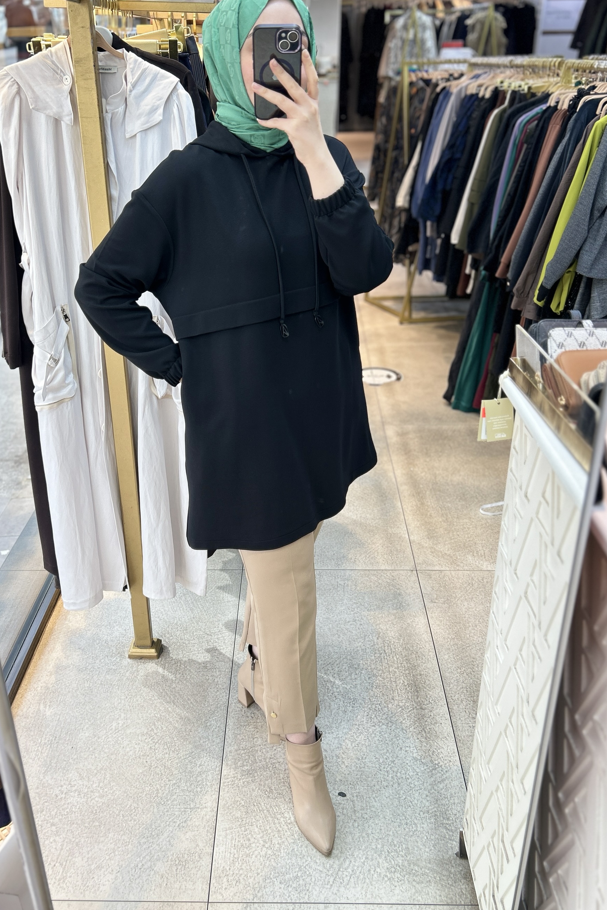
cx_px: 276
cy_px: 434
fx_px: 784
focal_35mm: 31
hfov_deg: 42.3
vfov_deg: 60.3
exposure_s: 1/100
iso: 40
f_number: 1.5
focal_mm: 5.7
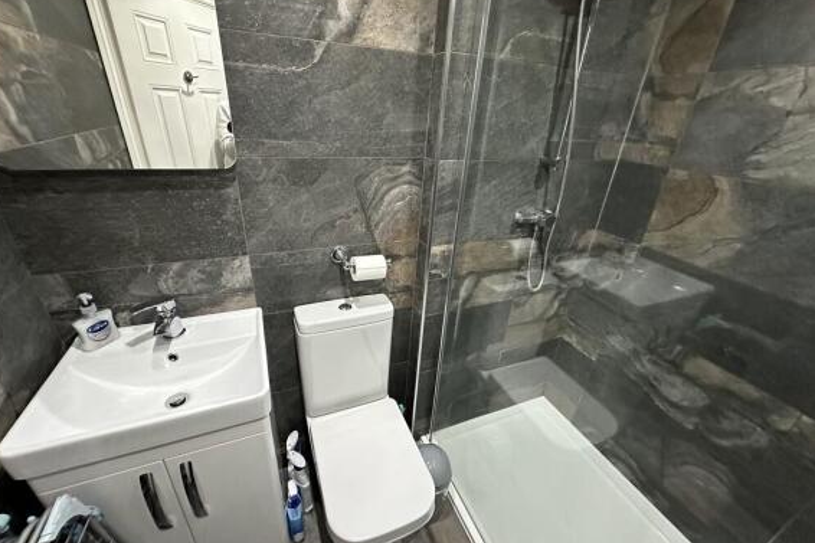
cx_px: 400
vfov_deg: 77.3
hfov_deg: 100.4
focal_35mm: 15
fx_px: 339
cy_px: 272
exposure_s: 1/50
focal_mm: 2.22
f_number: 2.2
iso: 1000
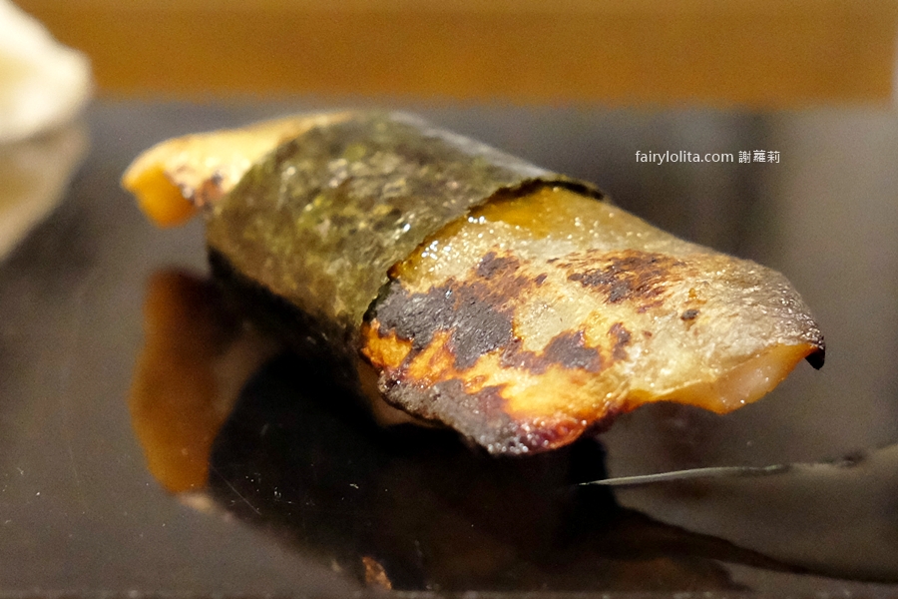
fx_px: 873
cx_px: 449
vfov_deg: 37.9
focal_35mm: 35
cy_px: 300
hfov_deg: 54.4
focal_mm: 23
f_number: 3.6
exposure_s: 1/120
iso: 4000
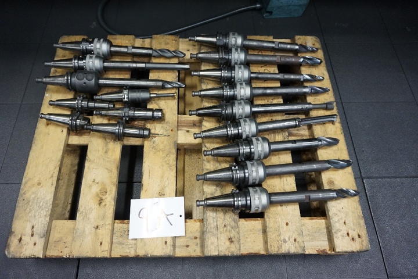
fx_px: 279
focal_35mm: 24
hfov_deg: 73.7
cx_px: 209
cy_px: 140
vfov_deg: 53.1
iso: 1600
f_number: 3.5
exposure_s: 1/60
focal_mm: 16
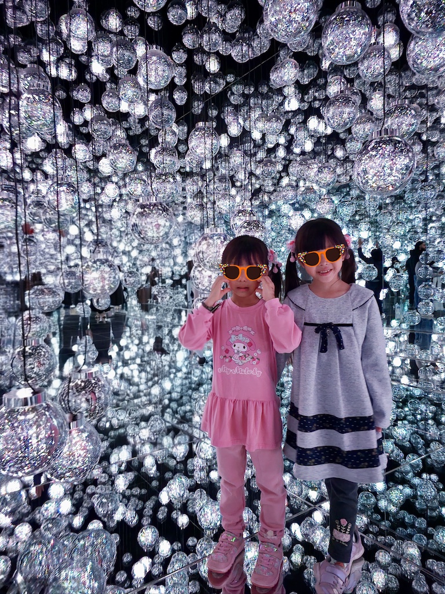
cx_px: 222
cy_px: 297
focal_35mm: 23
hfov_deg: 58.9
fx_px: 394
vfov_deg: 73.9
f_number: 1.7
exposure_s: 1/15
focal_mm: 6.3
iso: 1000
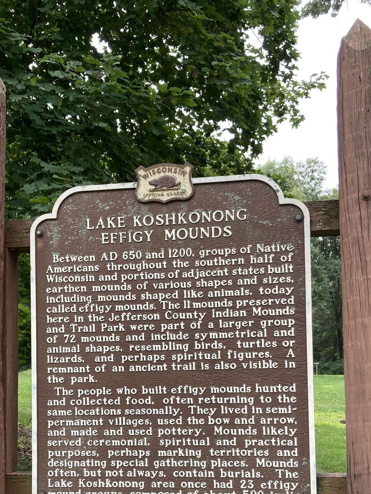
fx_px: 614
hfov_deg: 33.6
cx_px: 172
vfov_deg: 42.5
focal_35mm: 43
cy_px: 371
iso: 20
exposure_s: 1/228
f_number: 1.8
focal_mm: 3.99
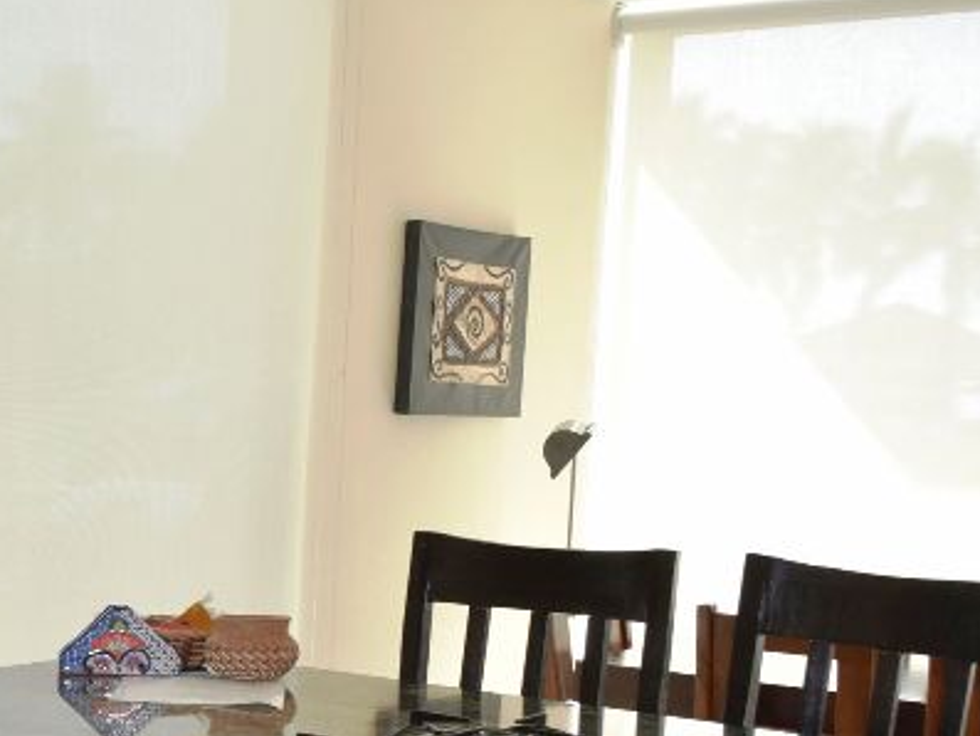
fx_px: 1897
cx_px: -106
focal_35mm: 67
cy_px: 752
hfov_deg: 26.6
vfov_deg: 21.1
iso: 800
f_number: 5.6
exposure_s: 1/125
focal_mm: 18
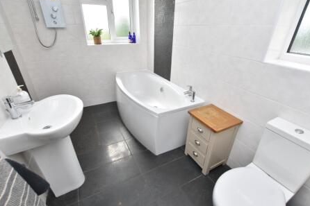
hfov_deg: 96.7
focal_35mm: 16
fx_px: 138
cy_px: 105
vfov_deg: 73.7
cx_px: 160
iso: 100
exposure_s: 1/100
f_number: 5
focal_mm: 10
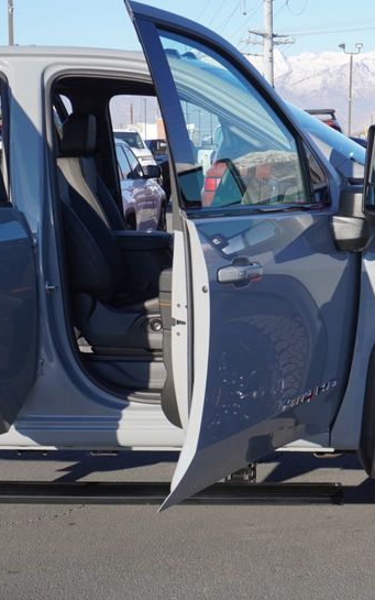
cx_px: 222
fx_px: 1127
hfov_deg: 18.9
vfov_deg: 29.8
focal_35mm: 69
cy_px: 306
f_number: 7.1
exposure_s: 1/160
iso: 100
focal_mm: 24
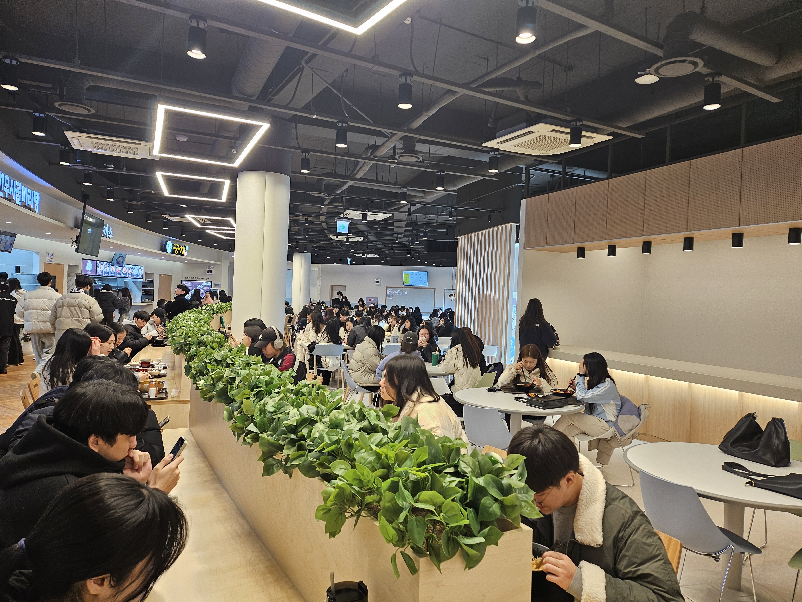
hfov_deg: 71.6
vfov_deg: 56.8
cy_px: 301
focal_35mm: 24
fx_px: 556
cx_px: 401
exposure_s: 1/120
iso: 125
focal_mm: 5
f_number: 1.8
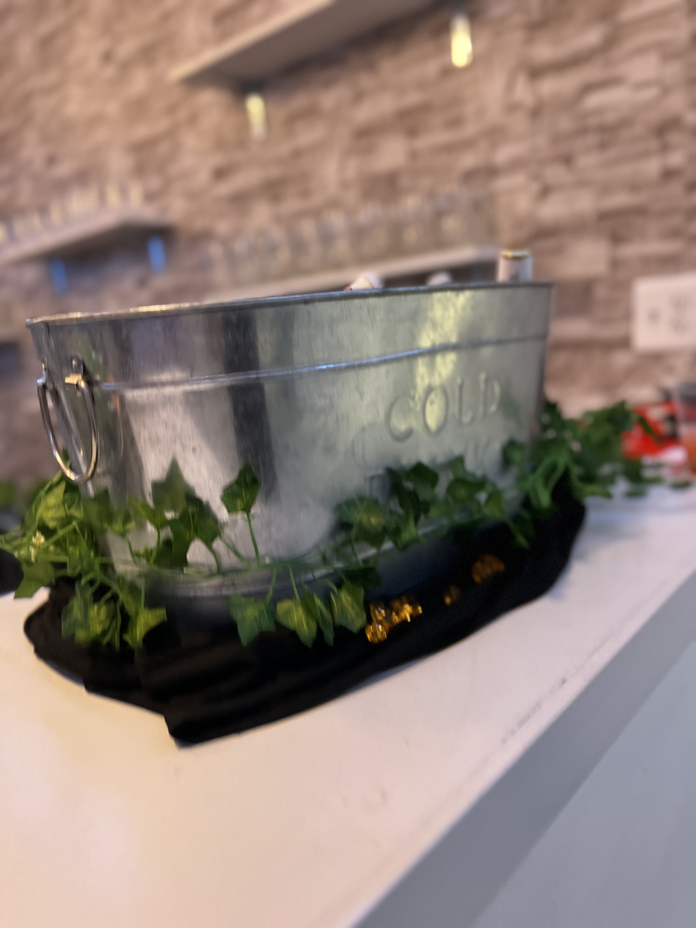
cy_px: 464
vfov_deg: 67.3
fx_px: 697
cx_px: 348
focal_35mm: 26
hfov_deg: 53.1
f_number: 1.5
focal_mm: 5.7
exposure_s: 1/60
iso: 320
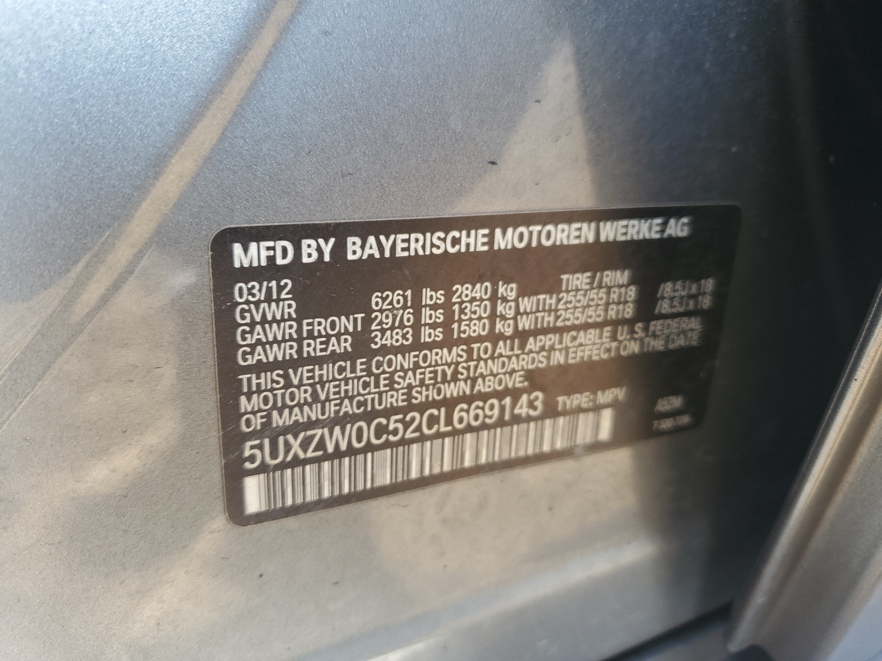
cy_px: 330
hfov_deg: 67.3
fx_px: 662
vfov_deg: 53.1
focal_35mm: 26
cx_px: 441
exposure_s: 1/139
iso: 50
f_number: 1.5
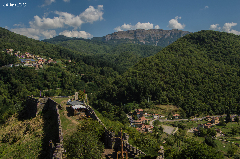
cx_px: 120
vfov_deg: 41.6
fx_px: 210
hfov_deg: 59.5
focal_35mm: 32
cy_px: 80
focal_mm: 21
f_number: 13
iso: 100
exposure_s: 1/250
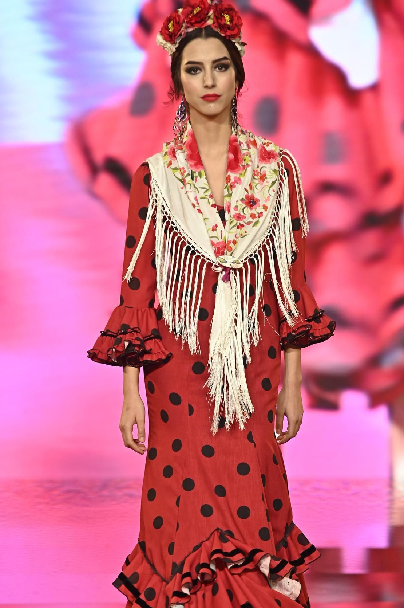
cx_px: 240
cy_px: 367
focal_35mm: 209
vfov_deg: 9.8
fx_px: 3524
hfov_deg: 6.6
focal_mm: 145
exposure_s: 1/320
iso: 1000
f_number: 4
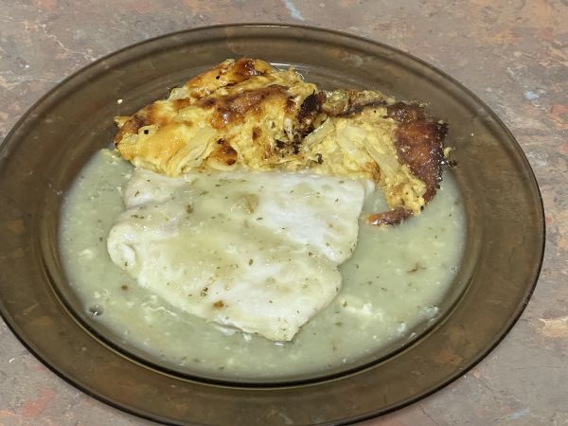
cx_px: 284
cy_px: 213
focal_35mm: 77
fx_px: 1263
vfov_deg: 19.1
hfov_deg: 25.3
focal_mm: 9
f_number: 2.8
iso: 640
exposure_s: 1/50
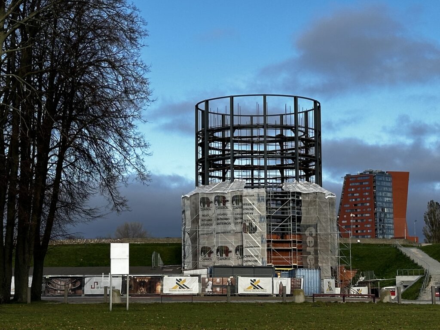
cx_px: 220
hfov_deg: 39.7
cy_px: 165
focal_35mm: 48
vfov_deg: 30.3
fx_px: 610
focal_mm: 6.86
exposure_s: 1/3058
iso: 64
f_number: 1.78
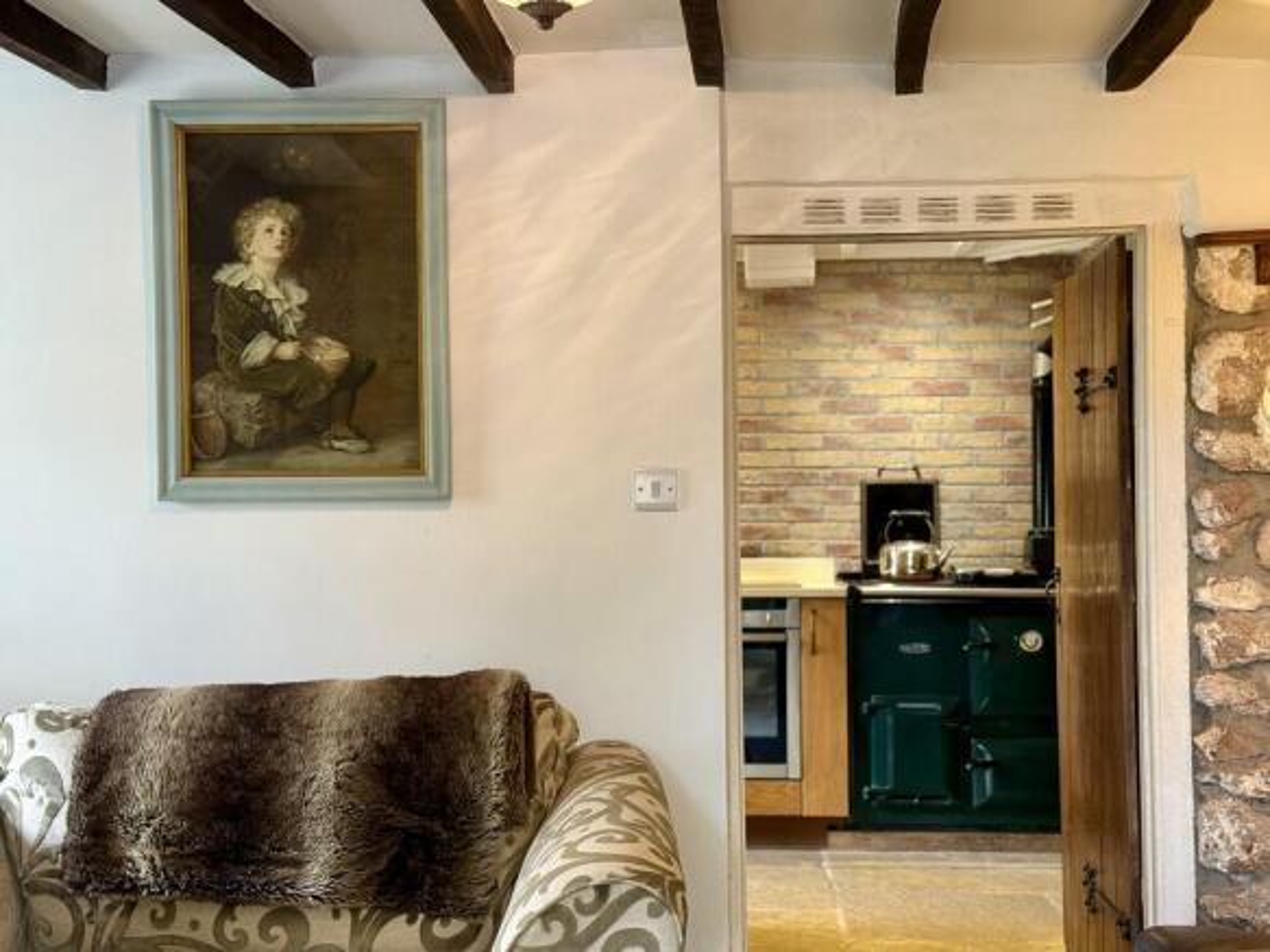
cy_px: 476
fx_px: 1761
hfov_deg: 39.7
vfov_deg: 30.3
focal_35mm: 48
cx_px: 635
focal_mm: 6.76
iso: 160
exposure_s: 1/60
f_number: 1.78
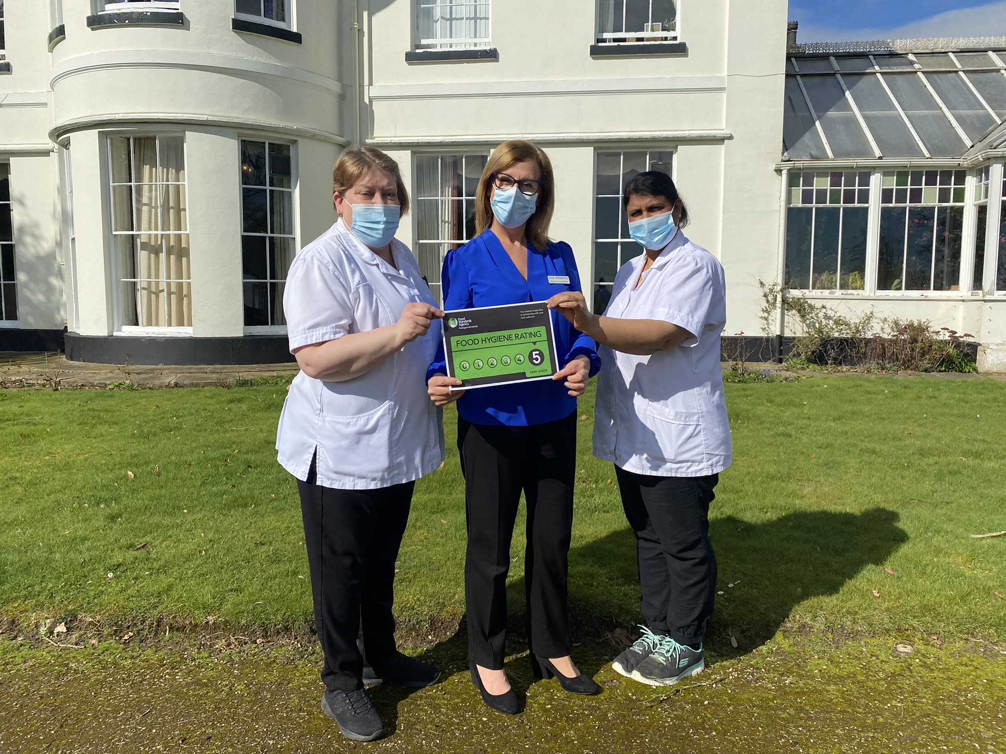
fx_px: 756
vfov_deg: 53.1
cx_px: 503
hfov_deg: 67.3
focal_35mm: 26
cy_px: 377
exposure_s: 1/5236
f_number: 1.8
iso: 32
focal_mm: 4.25
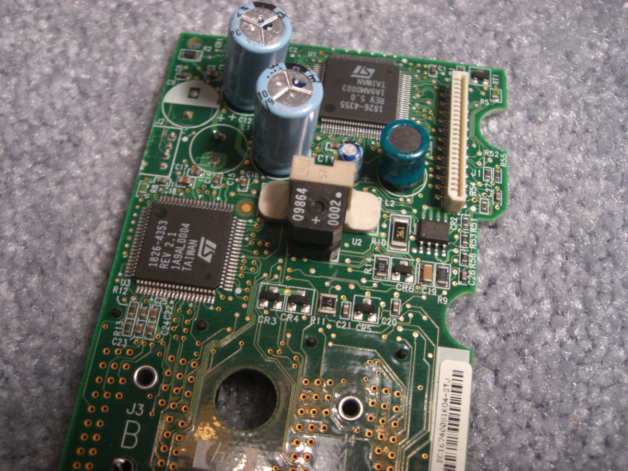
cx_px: 314
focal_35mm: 38
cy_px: 236
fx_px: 689
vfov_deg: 37.7
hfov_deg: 49.0
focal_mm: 6.2
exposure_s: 1/50
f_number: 2.7
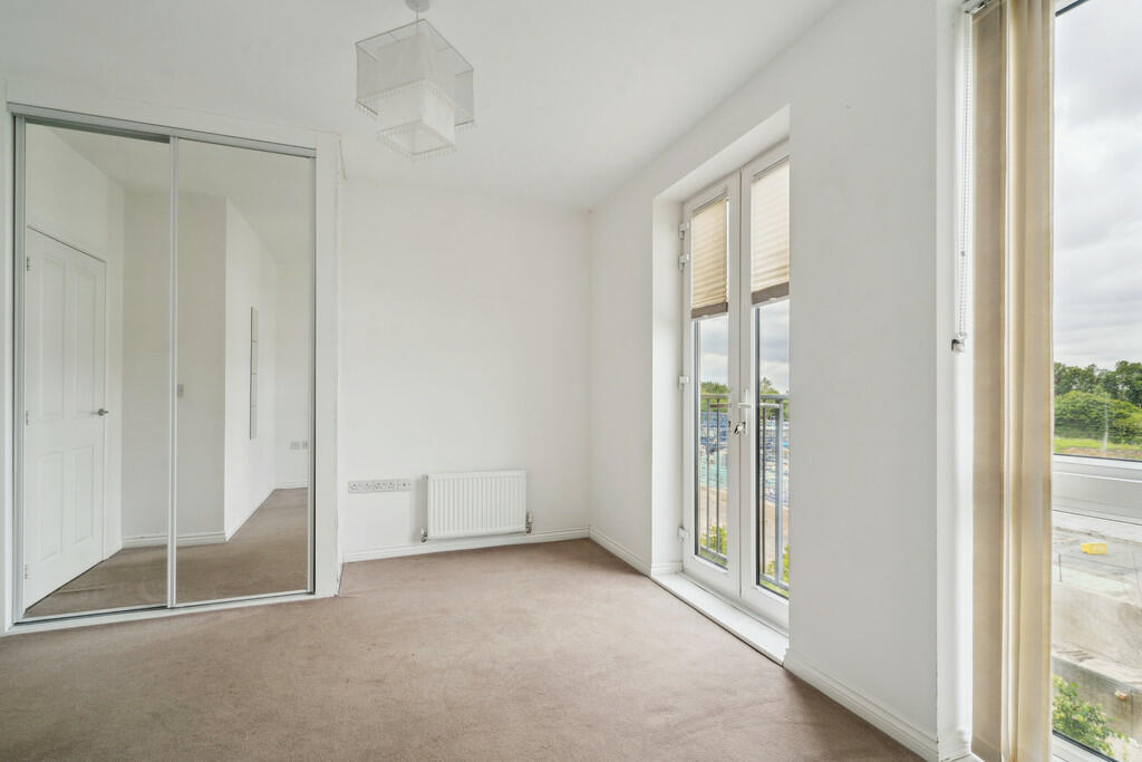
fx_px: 508
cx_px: 571
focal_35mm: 16
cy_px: 381
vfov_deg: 73.8
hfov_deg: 96.7
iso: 400
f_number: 8
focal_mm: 16
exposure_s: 1/40
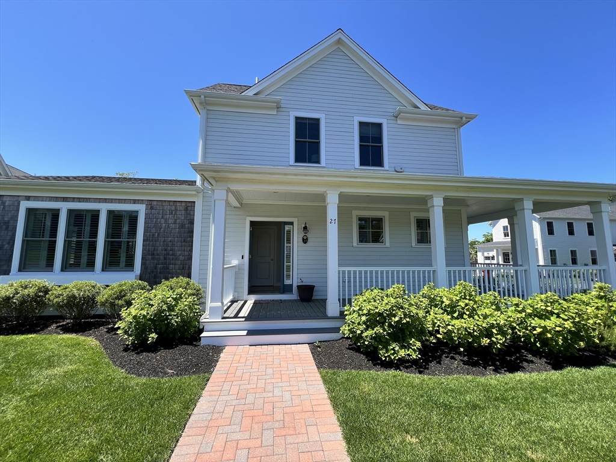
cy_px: 231
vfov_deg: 89.9
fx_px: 231
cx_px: 308
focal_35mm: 13
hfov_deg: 106.2
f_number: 1.8
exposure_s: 1/723
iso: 32
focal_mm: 1.57
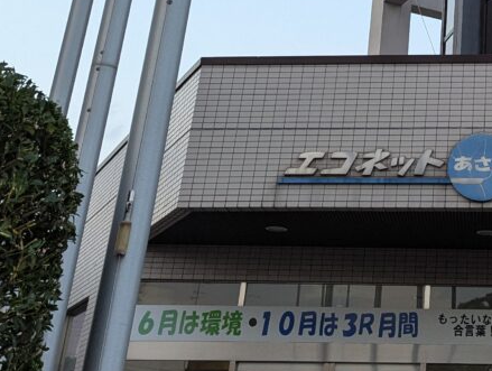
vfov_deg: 20.1
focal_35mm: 70
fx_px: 997
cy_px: -46
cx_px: 498
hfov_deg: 26.2
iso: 251
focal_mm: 6.81
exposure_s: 1/375
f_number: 1.85
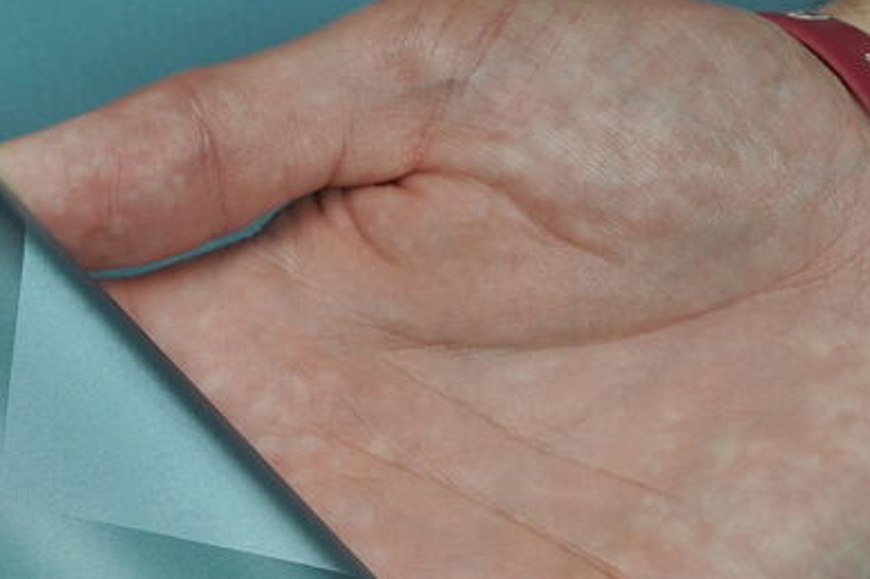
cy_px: 523
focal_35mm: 136
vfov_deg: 10.0
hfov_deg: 14.8
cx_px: -39
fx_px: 3285
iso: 1600
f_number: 8
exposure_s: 1/200
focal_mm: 55
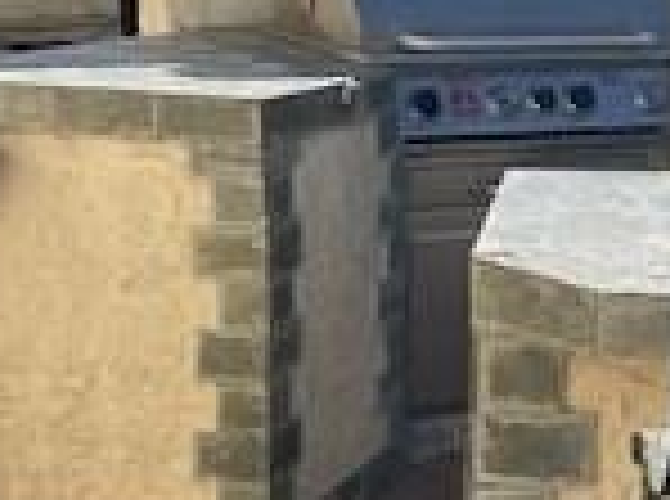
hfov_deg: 15.8
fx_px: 2163
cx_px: 1079
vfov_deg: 13.2
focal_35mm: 112
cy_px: 176
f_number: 1.8
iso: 32
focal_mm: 4.25
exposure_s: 1/3861
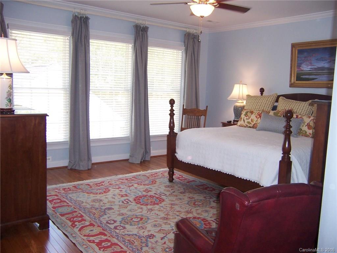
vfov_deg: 42.9
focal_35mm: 33
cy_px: 126
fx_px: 321
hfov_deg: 55.4
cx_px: 168
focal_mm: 5.5
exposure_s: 1/60
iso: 140
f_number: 2.8
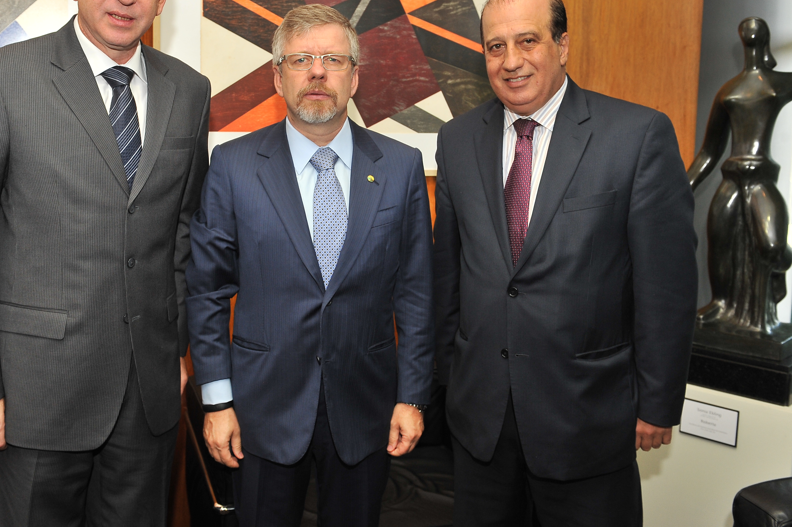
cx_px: 330
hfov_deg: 48.3
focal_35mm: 40
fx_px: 879
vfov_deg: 33.3
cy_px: 212
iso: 800
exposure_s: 1/80
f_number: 5.6
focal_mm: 31
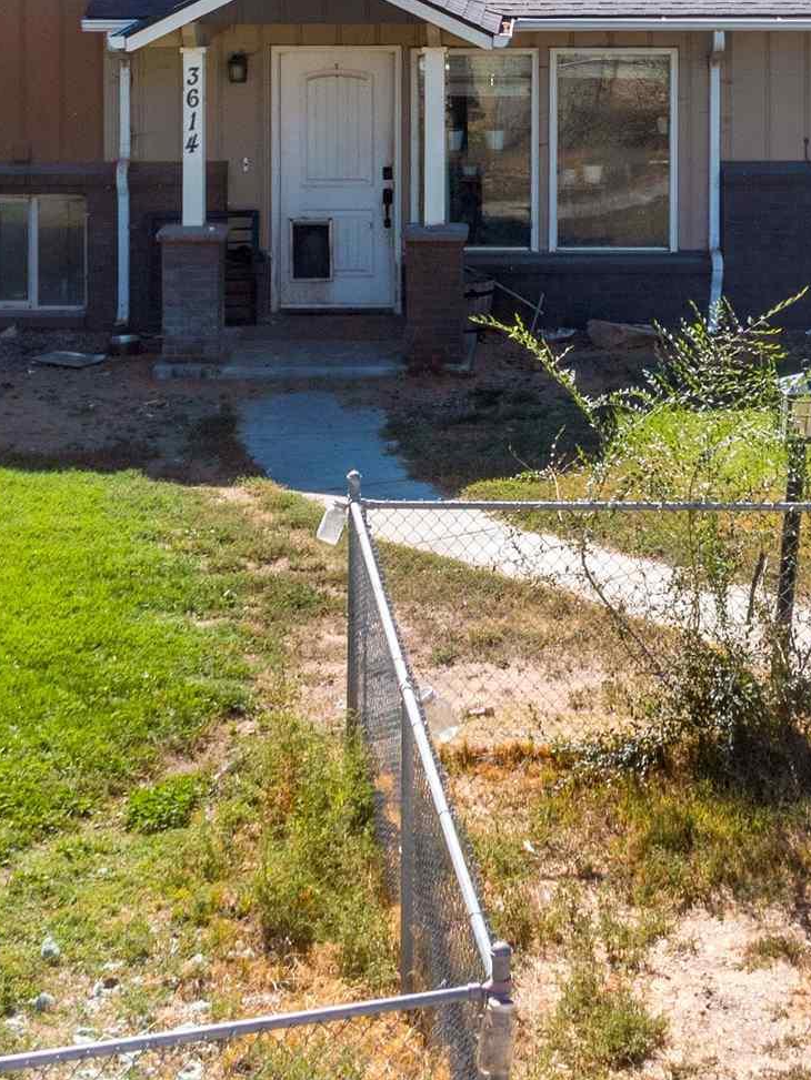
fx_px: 2655
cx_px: 699
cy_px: 50
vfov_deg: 22.3
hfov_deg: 17.2
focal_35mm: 85
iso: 100
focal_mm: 10.26
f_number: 5.6
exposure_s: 1/640
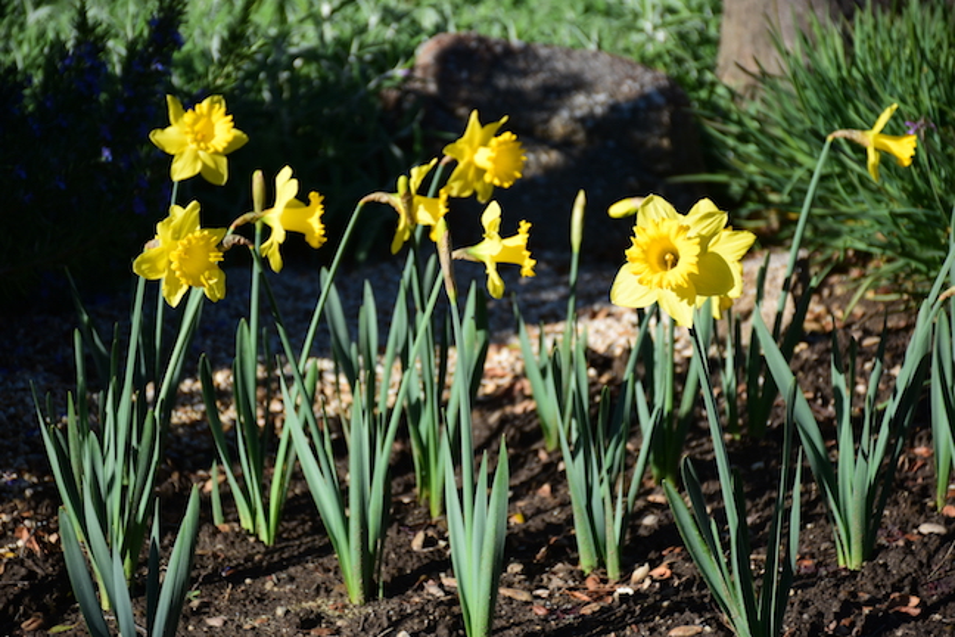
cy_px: 318
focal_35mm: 128
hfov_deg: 16.1
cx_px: 478
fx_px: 3382
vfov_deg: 10.8
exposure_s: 1/500
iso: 125
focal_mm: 85
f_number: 5.6
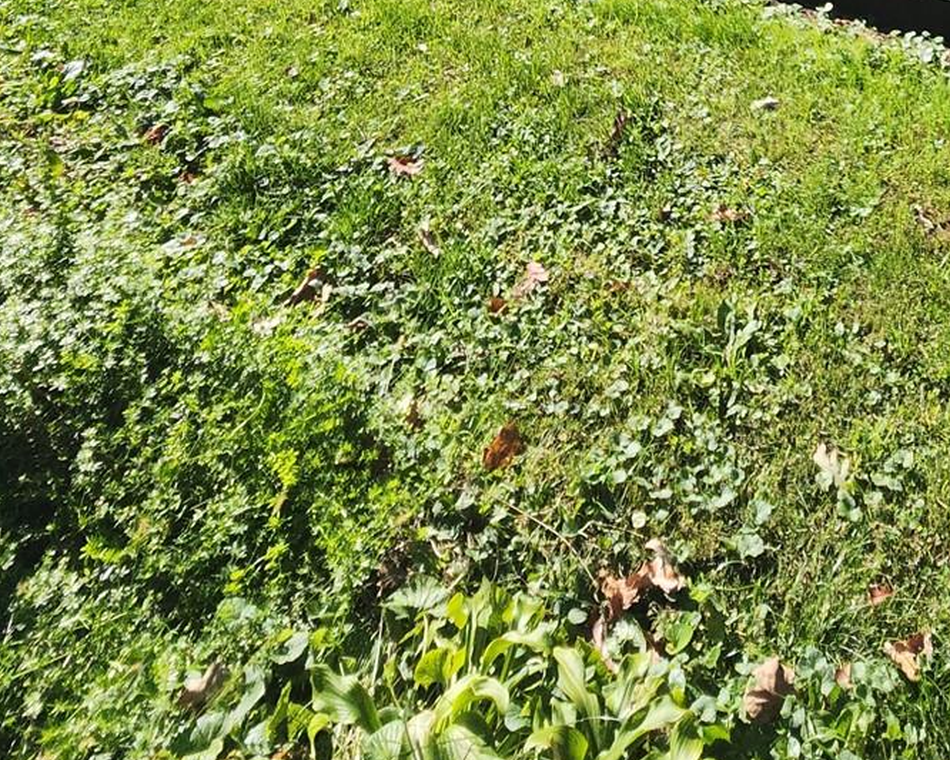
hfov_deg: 43.6
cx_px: 817
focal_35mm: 39
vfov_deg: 28.9
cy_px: -294
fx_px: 1097
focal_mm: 2.2
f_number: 2.2
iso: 50
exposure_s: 1/1047
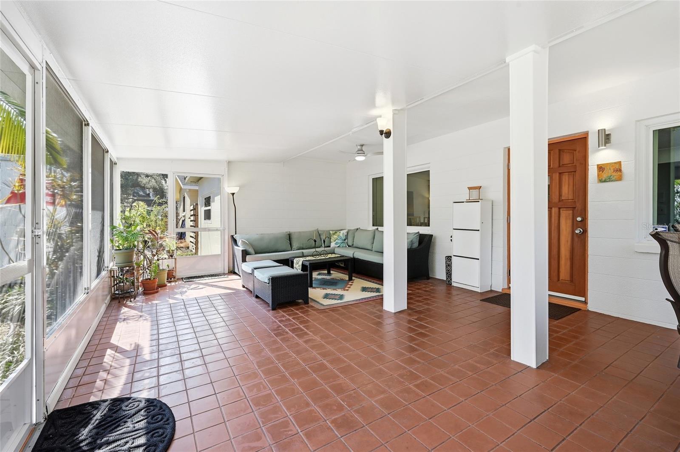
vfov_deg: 73.6
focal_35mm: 16
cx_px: 340
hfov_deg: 96.8
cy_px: 226
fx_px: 302
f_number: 9
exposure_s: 1/1600
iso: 250
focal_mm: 16
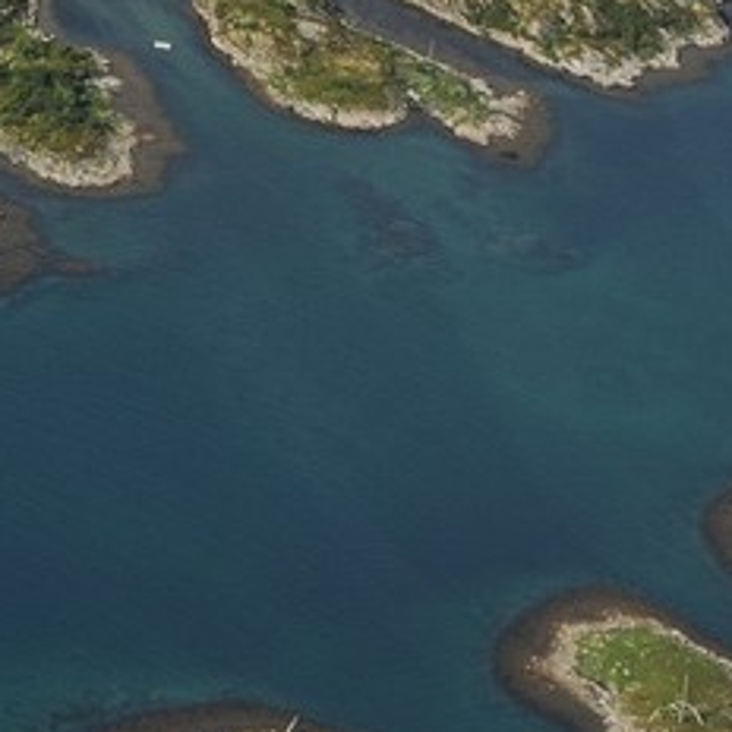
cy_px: -931
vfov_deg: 6.8
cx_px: -1600
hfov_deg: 6.4
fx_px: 5885
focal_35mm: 246
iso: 100
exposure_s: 1/320
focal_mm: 28
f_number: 7.1
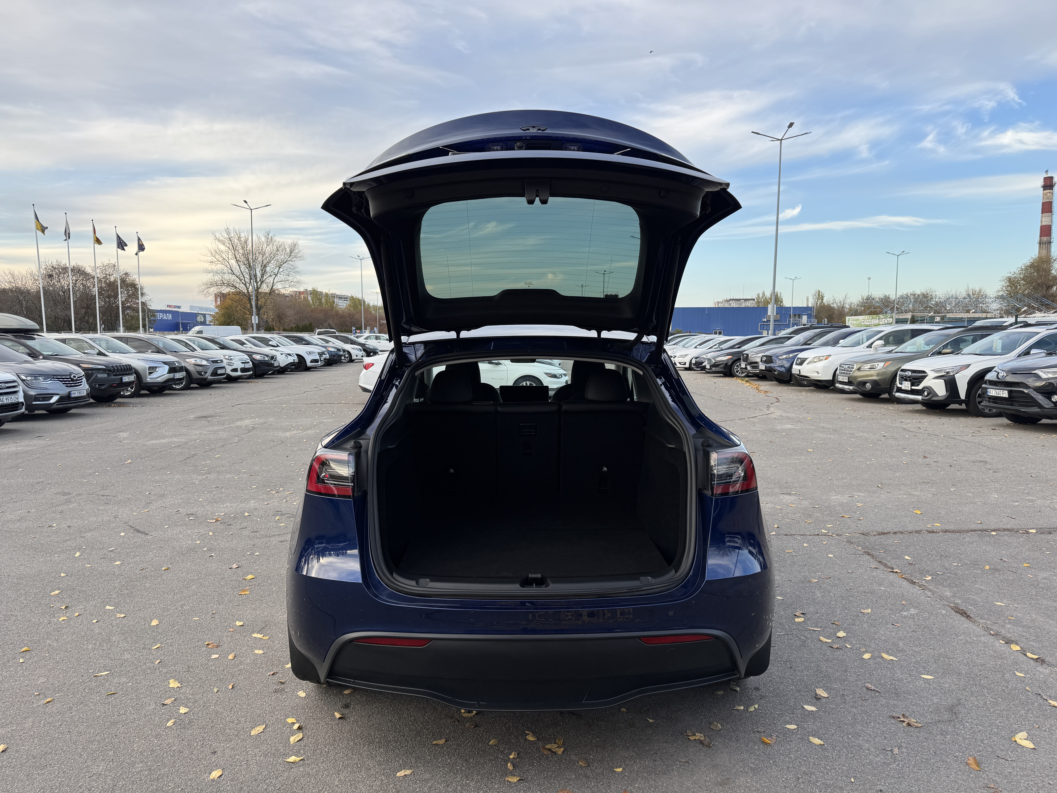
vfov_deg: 56.8
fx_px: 733
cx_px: 528
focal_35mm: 24
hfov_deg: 71.6
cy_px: 396
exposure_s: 1/765
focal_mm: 6.76
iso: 80
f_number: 1.78
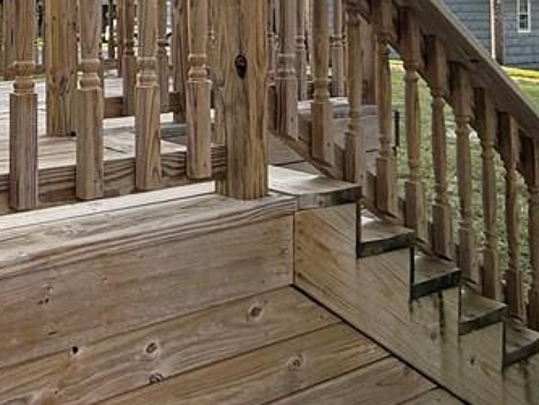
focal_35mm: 43
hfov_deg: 36.6
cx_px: -62
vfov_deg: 31.4
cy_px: 11
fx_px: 670
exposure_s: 1/277
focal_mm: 2.22
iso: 64
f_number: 2.2
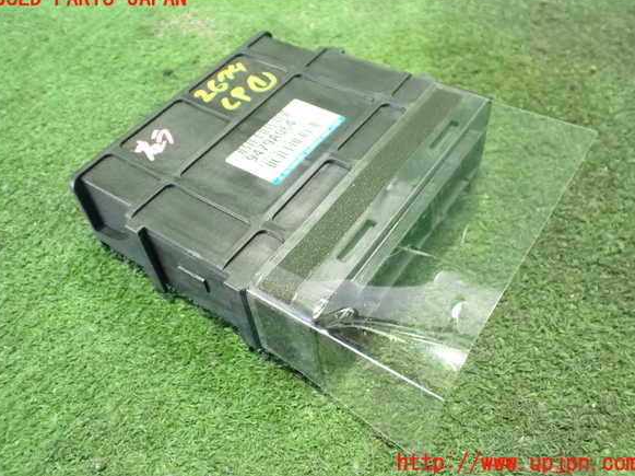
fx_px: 568
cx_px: 316
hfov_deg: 58.4
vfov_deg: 45.4
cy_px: 231
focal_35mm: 31
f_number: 2.3
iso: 1600
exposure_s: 1/30
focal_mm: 5.4
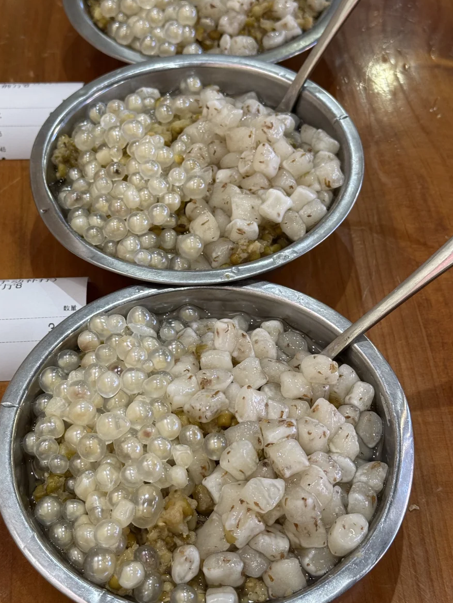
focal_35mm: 59
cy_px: 275
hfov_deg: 24.8
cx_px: 184
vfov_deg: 32.7
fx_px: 1029
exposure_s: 1/50
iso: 50
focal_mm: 6.76
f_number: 1.78
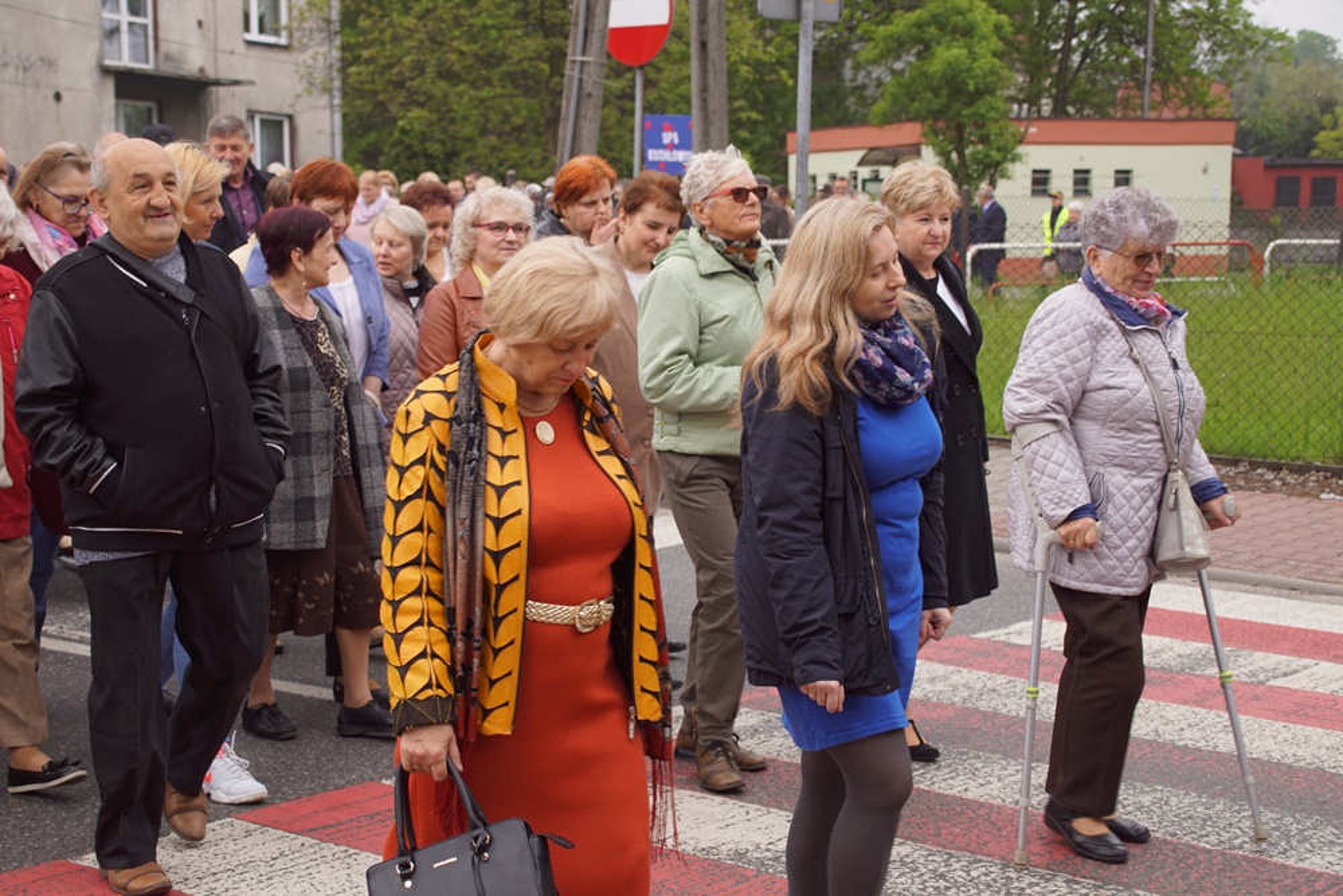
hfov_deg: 29.9
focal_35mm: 68
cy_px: 448
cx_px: 672
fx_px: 2518
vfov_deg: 20.2
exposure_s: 1/200
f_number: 4.5
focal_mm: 45
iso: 100
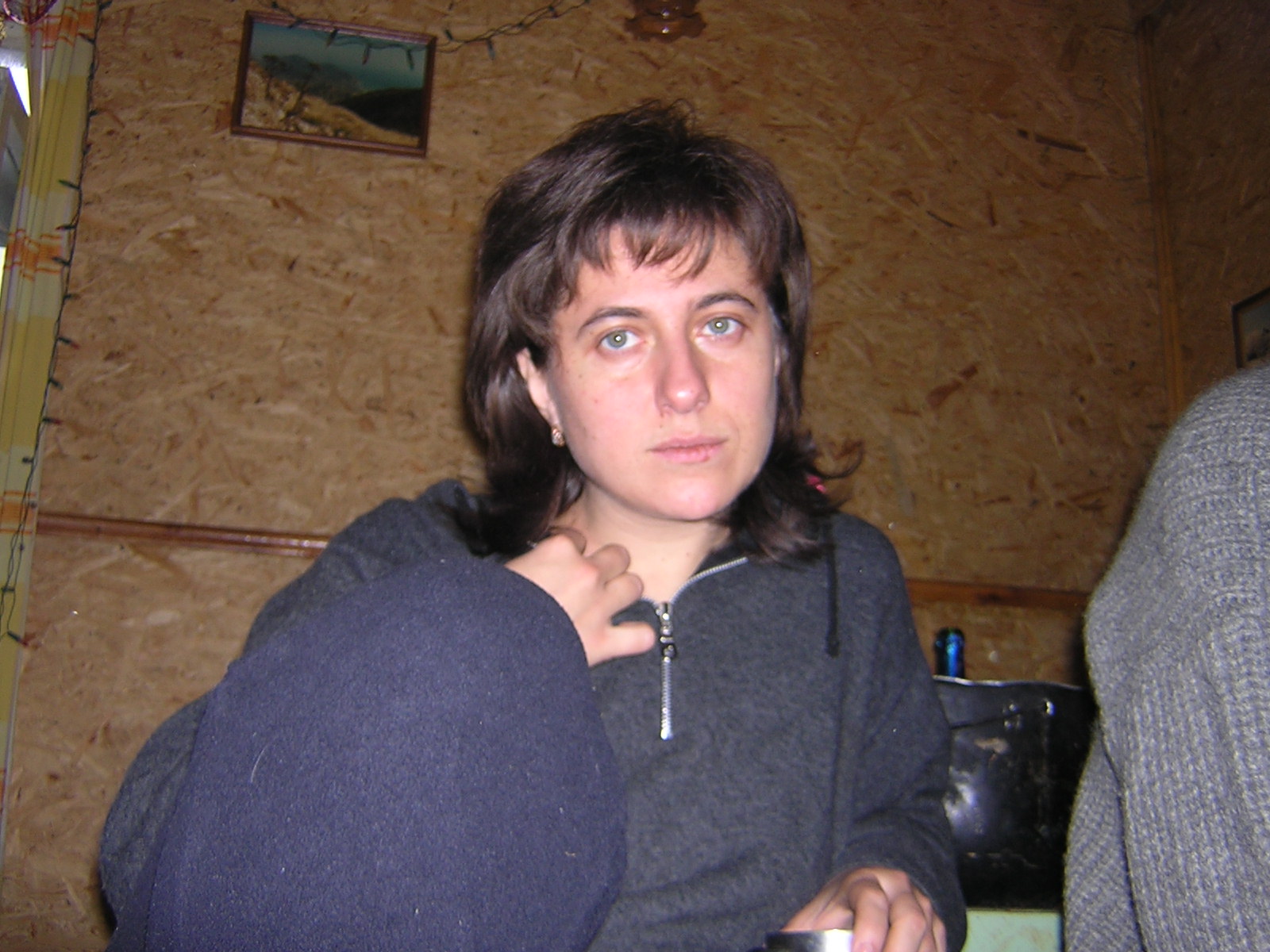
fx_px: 1321
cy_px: 476
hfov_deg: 51.4
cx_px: 635
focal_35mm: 36
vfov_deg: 39.7
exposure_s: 1/60.1
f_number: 2.6
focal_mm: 4.7
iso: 100
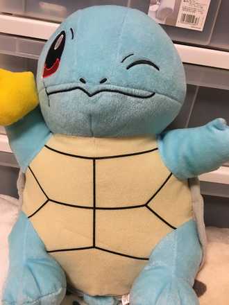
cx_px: 114
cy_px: 152
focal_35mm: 29
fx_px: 256
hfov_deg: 48.2
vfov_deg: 61.7
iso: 160
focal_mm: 4.15
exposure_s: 1/30
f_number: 2.2
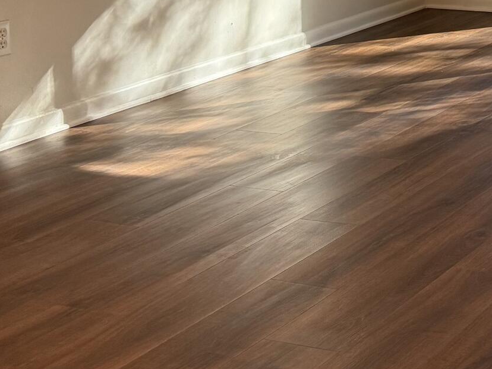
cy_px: -106
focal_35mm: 87
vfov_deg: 16.1
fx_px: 1237
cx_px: 643
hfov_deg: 20.5
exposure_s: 1/120
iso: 160
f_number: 1.78
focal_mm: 6.76
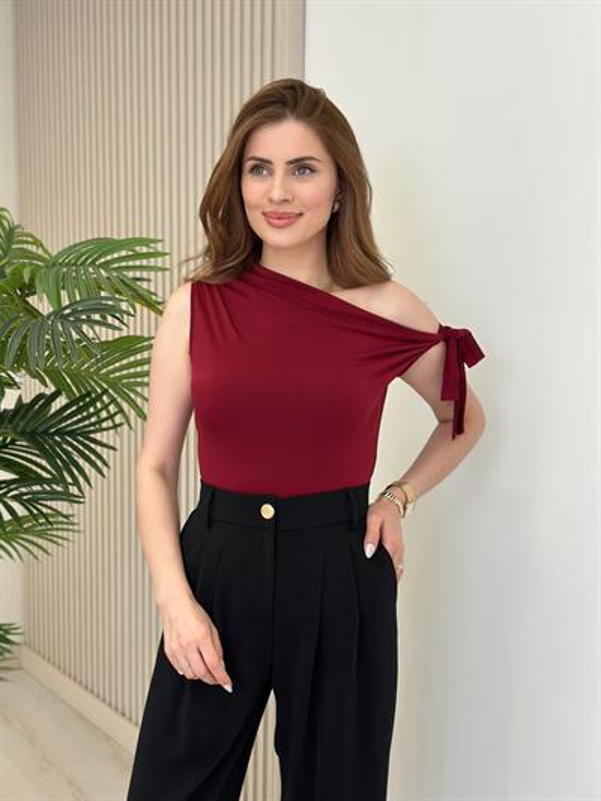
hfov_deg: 30.3
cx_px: 300
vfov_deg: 39.6
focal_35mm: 48
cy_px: 400
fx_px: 1111
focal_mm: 6.86
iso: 80
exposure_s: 1/246
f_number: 1.78
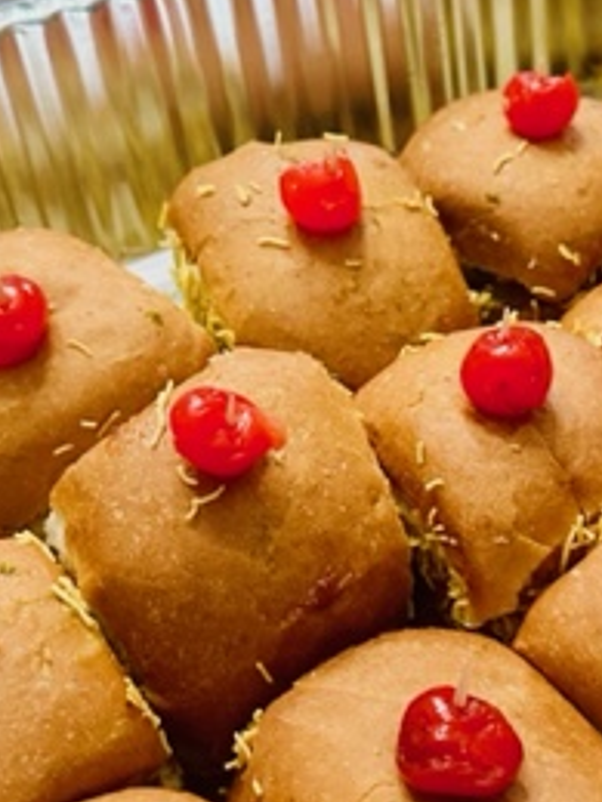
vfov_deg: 32.7
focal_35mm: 59
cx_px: 374
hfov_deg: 24.8
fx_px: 1368
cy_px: 407
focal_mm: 6.86
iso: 250
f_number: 1.78
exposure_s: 1/60
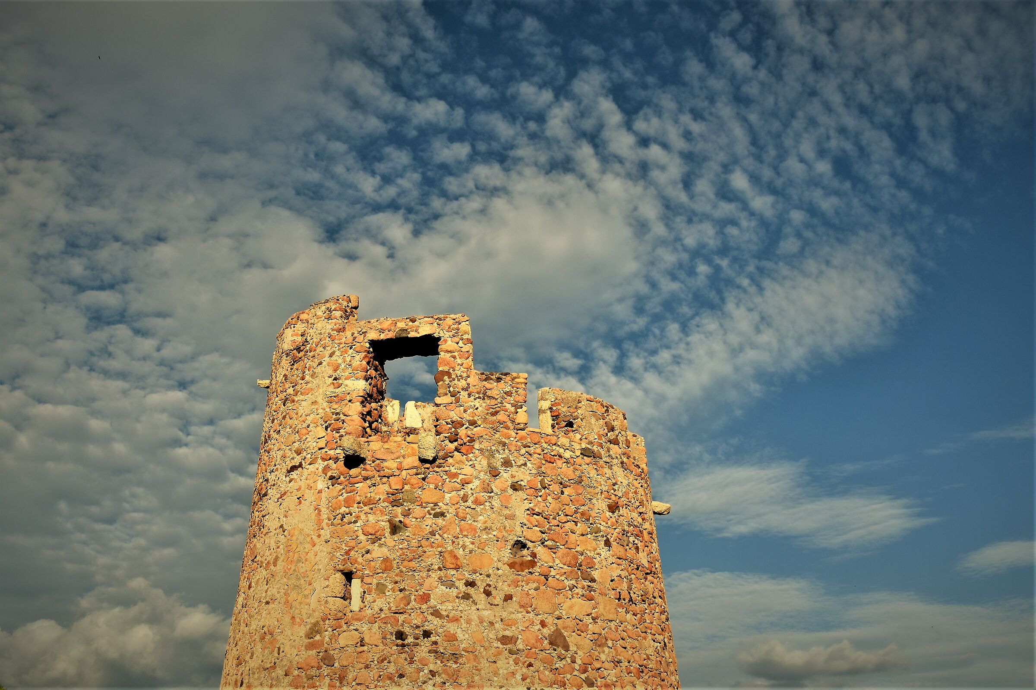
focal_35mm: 33
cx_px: 518
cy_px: 345
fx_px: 950
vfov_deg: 40.0
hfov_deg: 57.2
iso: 100
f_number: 6.3
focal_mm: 22
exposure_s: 1/1000
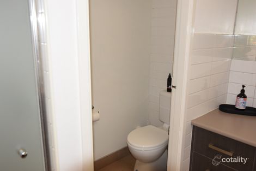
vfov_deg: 43.6
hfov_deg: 61.9
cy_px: 86
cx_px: 128
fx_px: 213
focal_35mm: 30
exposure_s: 1/80
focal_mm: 20
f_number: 4.5
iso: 800
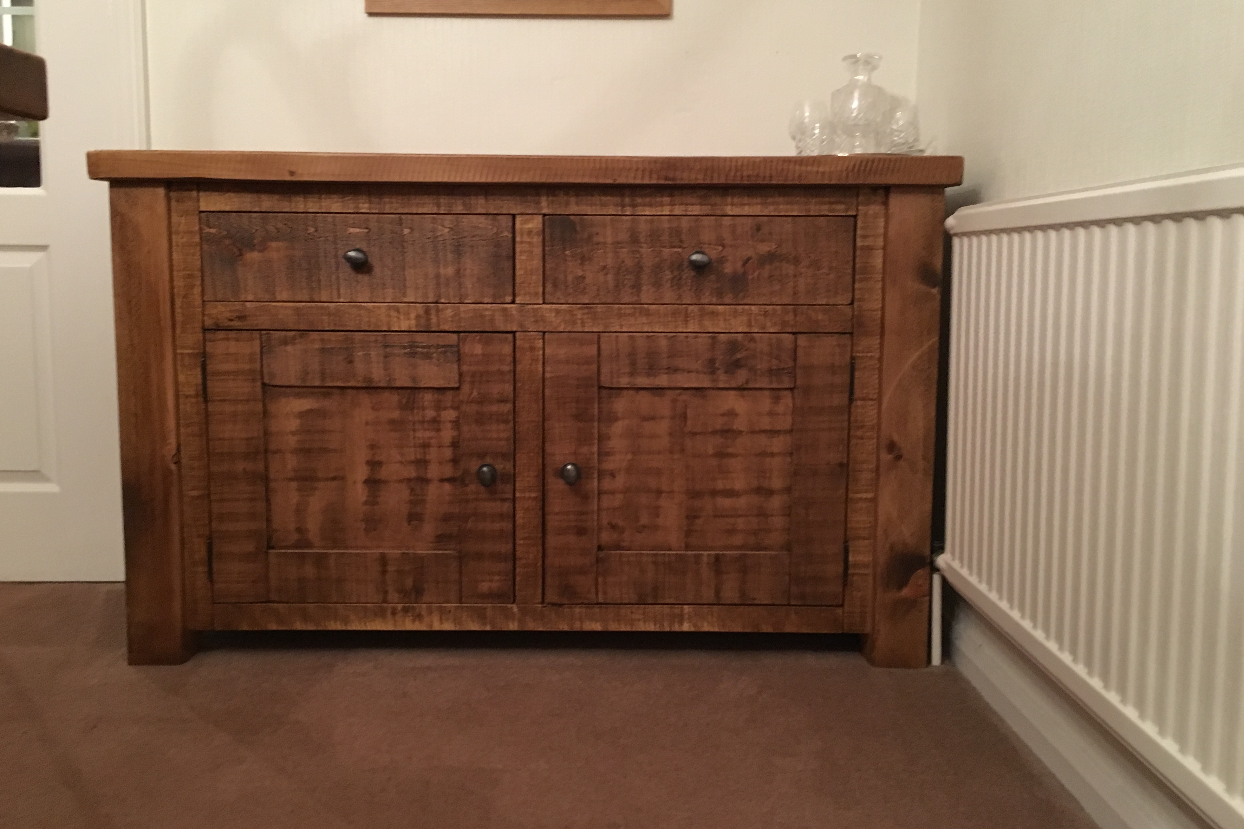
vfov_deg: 42.3
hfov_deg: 60.3
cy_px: 384
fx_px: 1071
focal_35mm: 31
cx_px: 606
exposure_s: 1/17
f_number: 2.2
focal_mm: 4.15
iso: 400
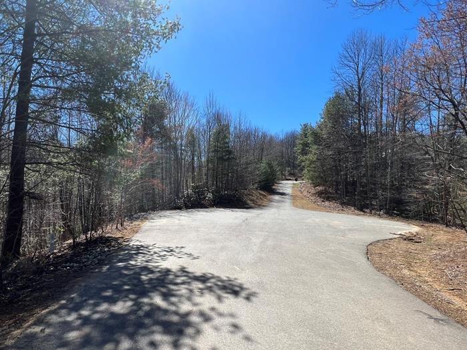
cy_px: 203
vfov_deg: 68.2
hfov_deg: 83.9
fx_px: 256
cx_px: 193
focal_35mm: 19
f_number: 1.8
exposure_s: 1/1085
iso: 32
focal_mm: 1.57
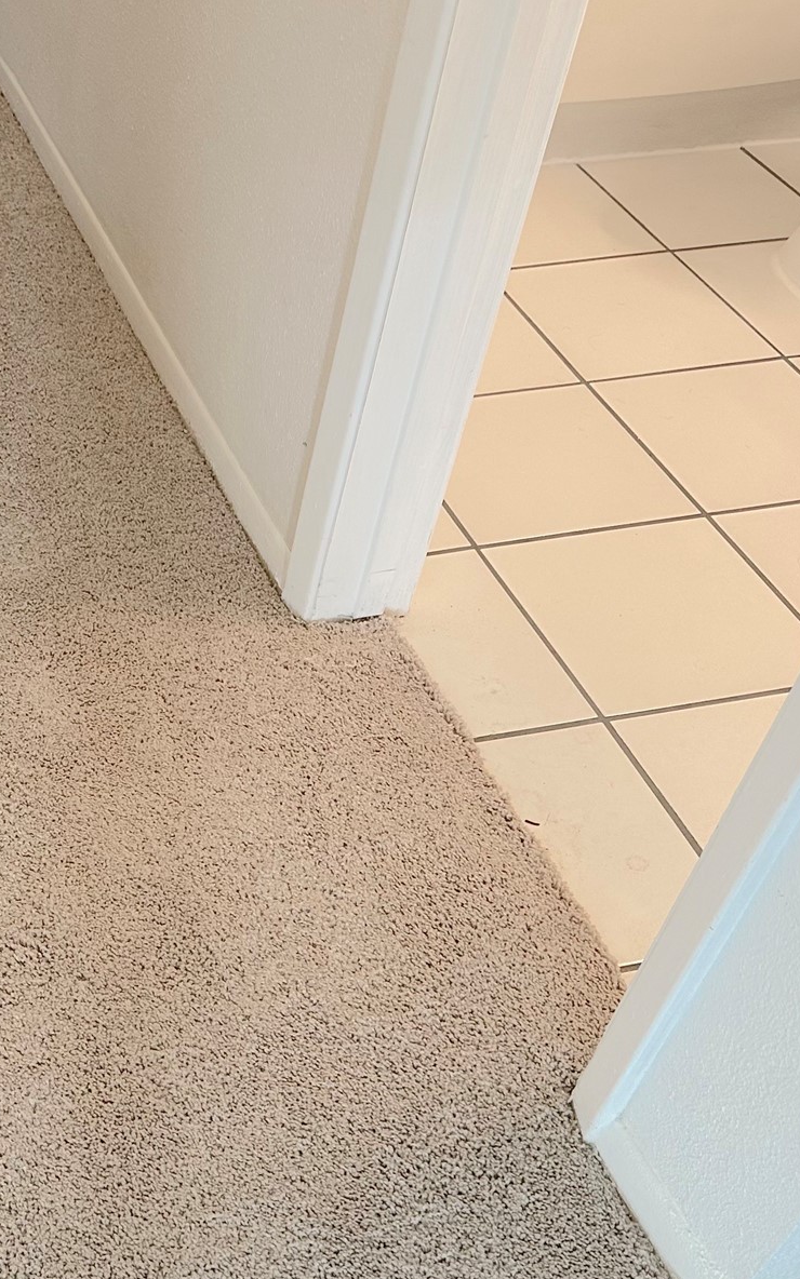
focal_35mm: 44
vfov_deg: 44.9
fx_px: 1535
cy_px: 793
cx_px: -8
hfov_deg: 27.5
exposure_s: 1/60
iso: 160
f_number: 1.78
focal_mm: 6.86
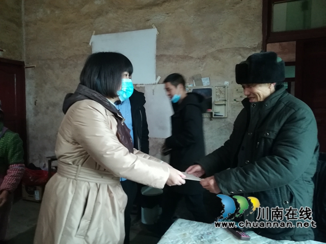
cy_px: 122
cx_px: 163
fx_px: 245
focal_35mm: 26
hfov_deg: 67.3
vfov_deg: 53.1
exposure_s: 1/20
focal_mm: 3.83
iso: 500
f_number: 2.2
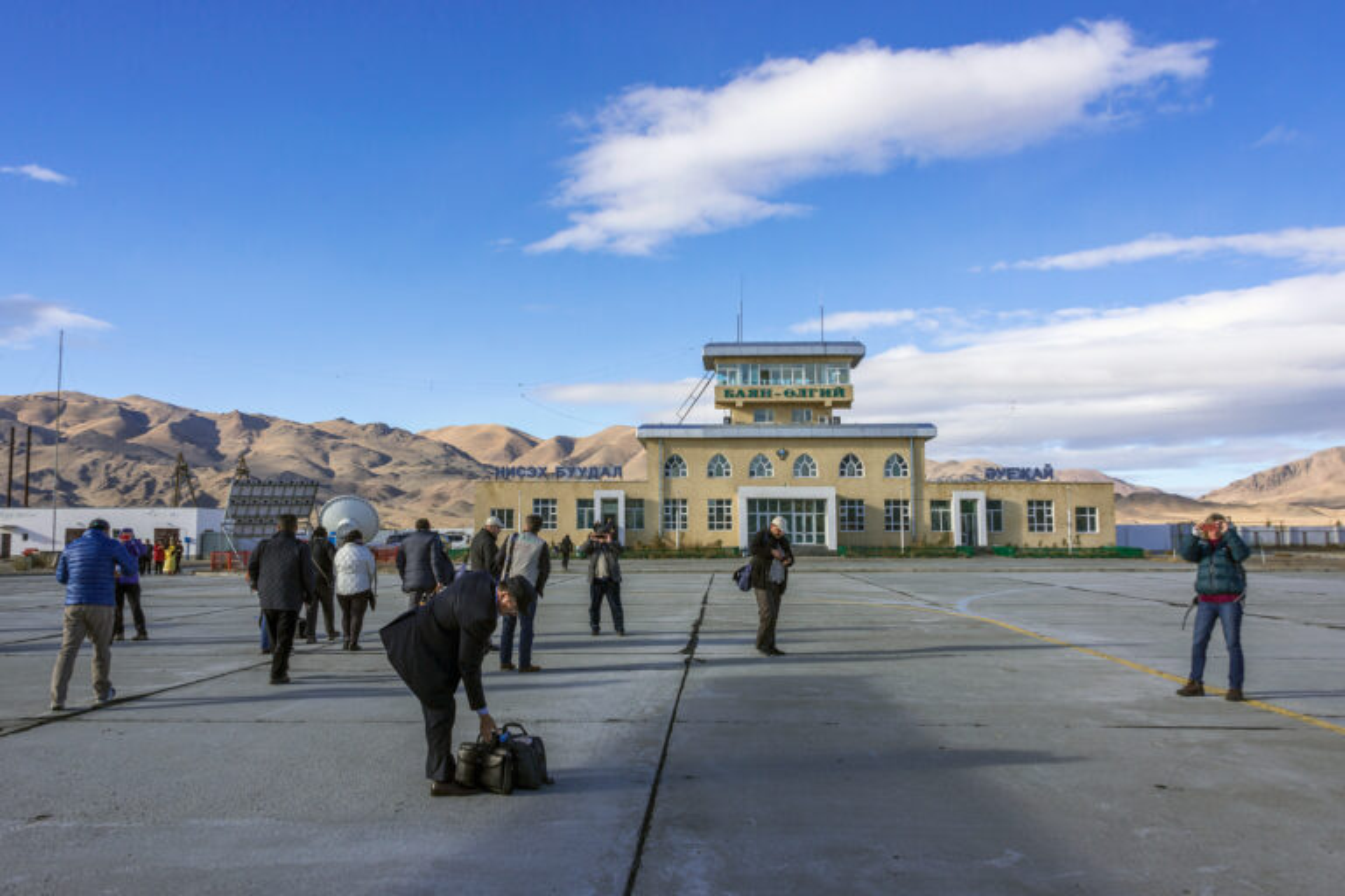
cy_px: 448
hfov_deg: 65.5
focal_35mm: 28
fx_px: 1046
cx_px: 672
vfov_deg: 46.4
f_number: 8
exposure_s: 1/800
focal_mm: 28
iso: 100
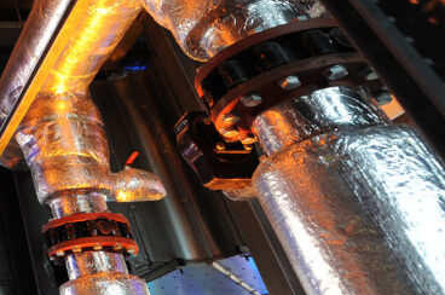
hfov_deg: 32.8
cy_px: 24
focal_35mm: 39
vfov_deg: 32.2
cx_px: -164
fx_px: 481
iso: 1250
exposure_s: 1/60
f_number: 3.5
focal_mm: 14
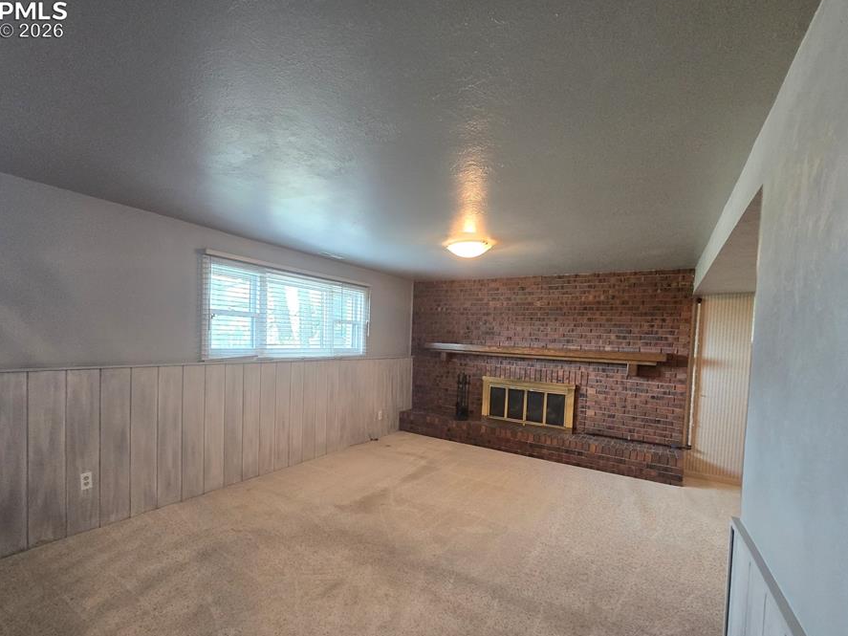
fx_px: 367
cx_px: 365
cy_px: 351
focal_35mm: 15
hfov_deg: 97.6
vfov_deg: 81.5
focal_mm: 2.2
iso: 500
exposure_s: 1/60
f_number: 2.2
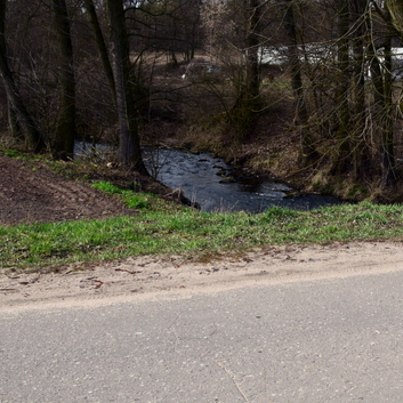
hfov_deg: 32.4
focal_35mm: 52
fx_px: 685
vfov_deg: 32.8
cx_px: 279
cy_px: 207
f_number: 9
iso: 400
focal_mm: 18
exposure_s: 1/160
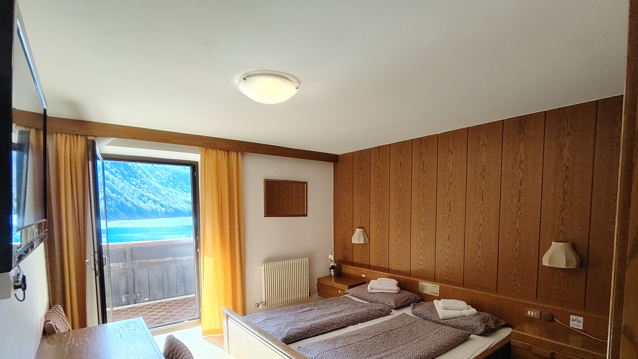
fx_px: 321
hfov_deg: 89.6
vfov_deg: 57.4
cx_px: 320
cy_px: 231
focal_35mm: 19
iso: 100
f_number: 2.2
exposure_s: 1/104
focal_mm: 1.42
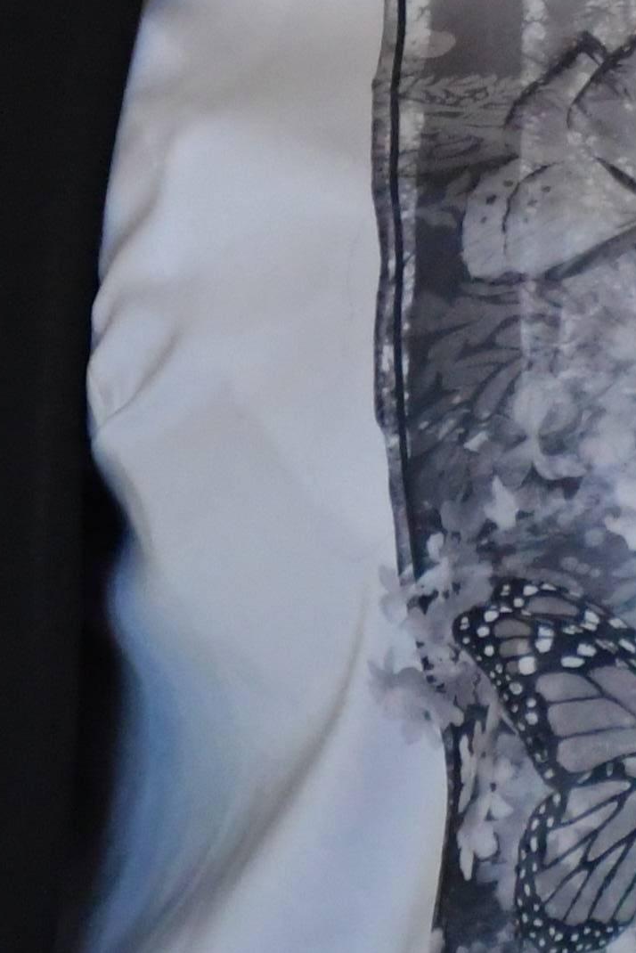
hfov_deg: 3.1
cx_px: 919
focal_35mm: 437
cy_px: -990
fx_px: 11572
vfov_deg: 4.6
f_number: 4.8
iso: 3200
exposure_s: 1/125
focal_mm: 56
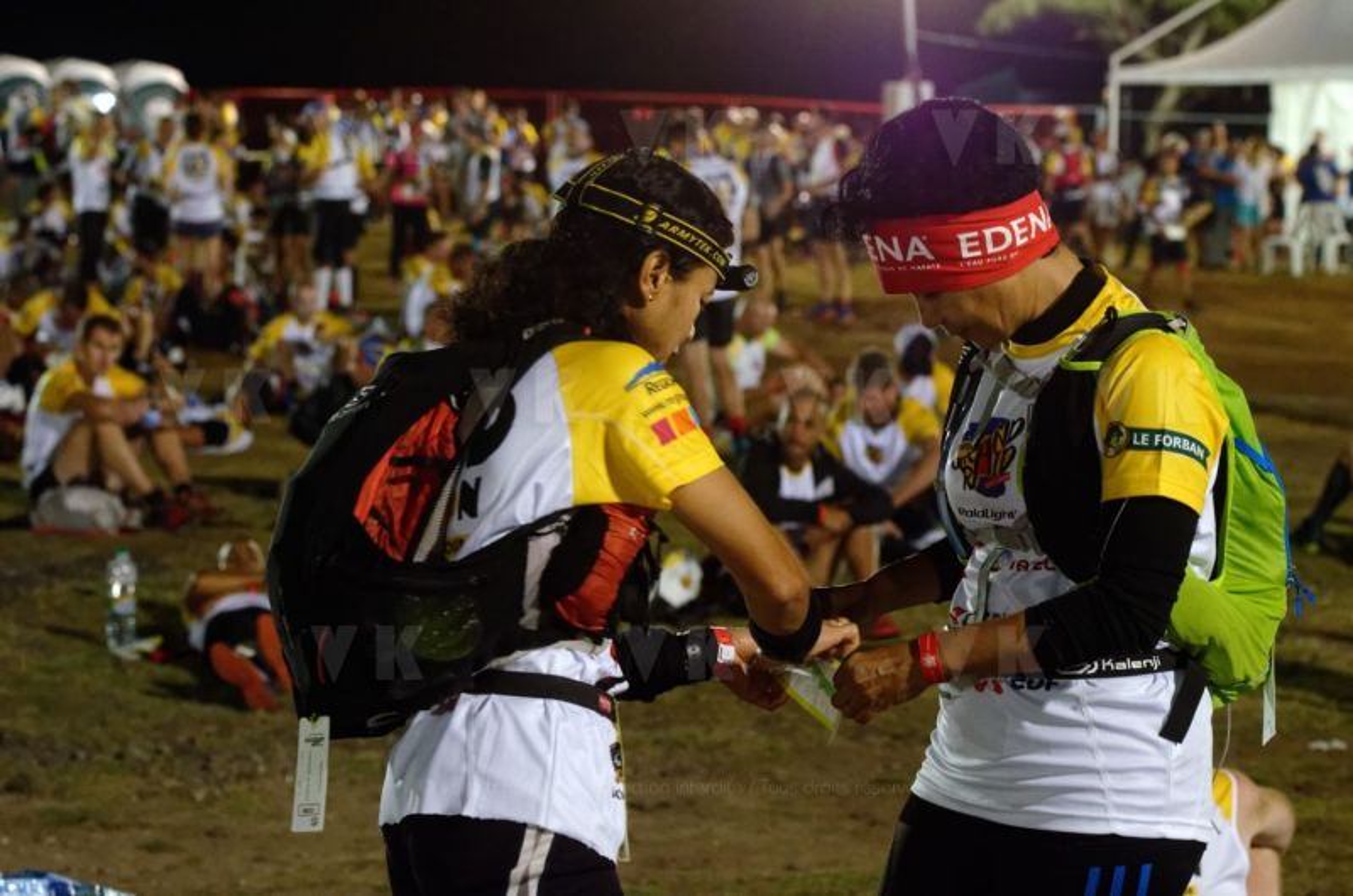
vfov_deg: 13.0
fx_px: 3938
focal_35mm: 105
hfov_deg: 19.5
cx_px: 676
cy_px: 448
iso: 1000
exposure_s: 1/15
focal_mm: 70
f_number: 5
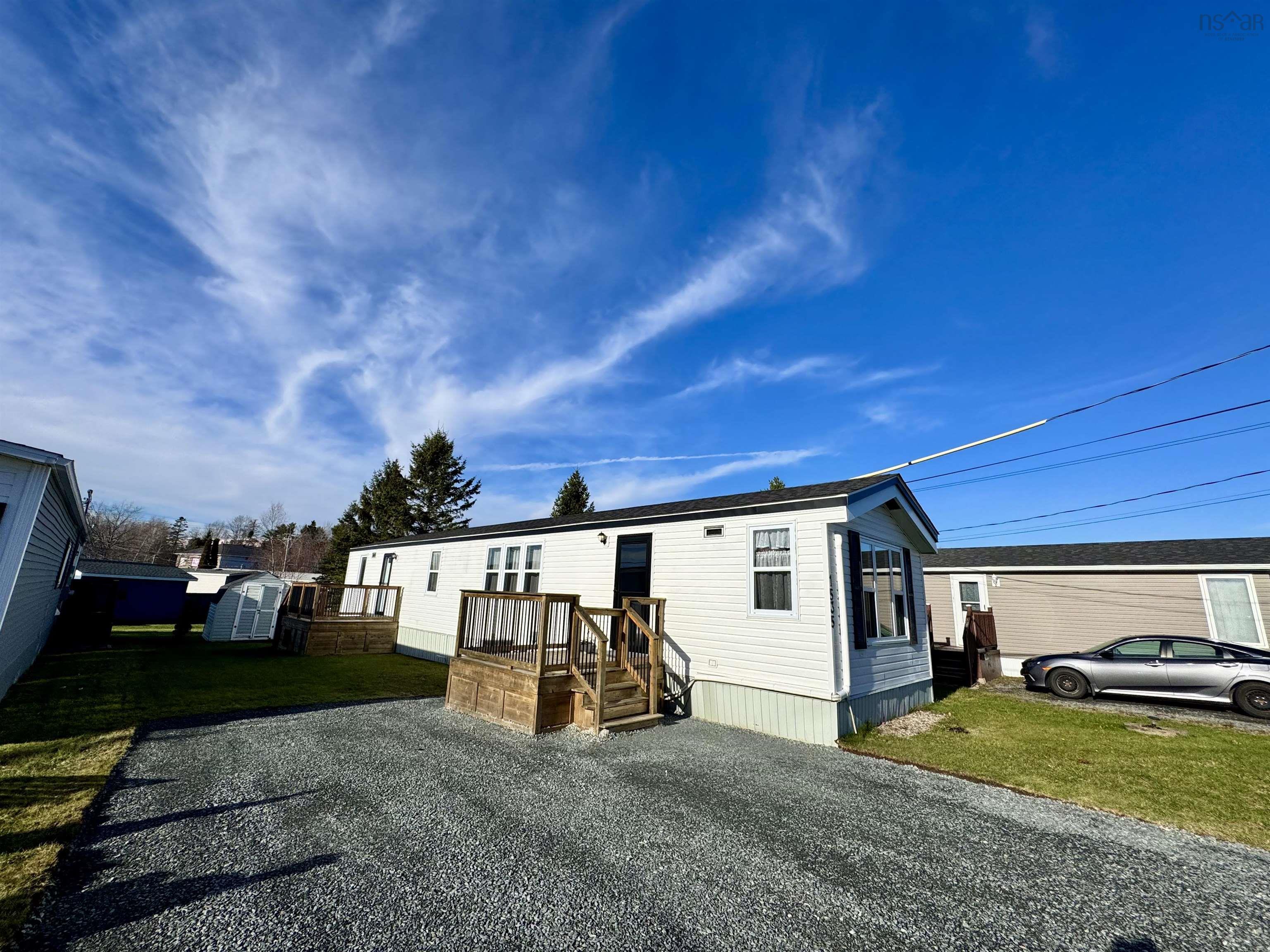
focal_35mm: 14
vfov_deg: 85.7
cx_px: 635
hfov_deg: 102.1
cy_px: 476
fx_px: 514
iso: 40
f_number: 2.2
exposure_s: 1/3906
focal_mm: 2.22
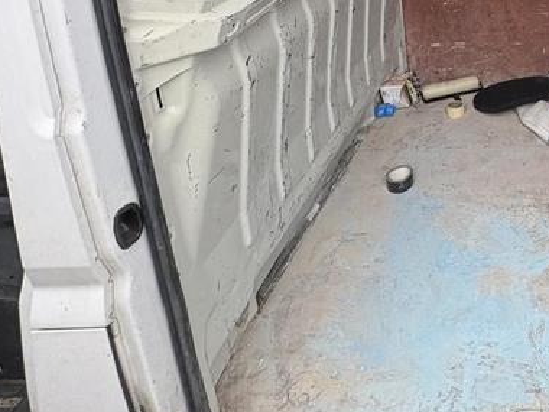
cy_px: -13
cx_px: 523
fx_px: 523
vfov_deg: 37.6
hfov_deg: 47.8
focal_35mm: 33
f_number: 2.2
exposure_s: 1/69
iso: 250
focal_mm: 2.22
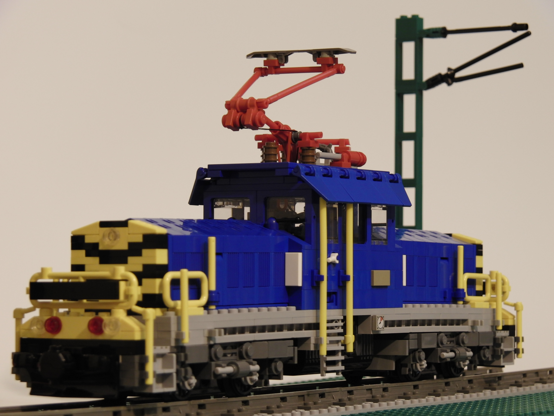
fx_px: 2001
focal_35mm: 125
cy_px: 208
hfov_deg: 15.8
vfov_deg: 11.9
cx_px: 277
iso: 100
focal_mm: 25.4
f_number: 3.1
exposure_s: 1/20
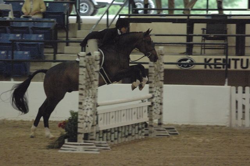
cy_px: 83
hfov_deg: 6.9
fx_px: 2081
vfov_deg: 4.6
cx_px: 125
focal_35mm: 300
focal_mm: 200
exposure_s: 1/320
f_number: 2.8
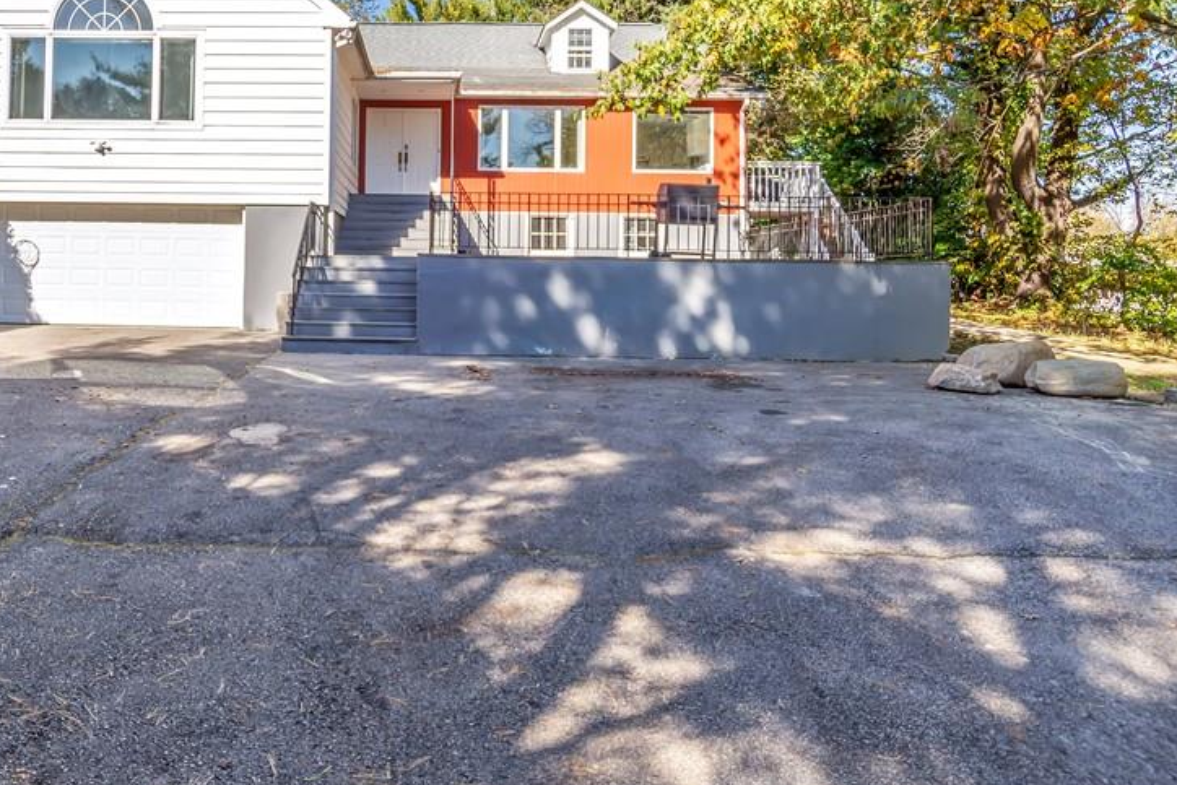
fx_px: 883
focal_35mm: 27
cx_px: 400
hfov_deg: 65.7
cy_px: 247
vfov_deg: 47.0
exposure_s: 1/125
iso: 100
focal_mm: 12
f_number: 8
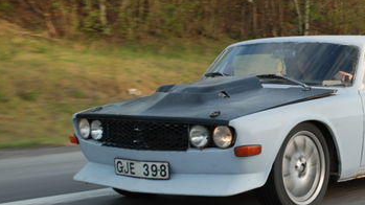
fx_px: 948
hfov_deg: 21.6
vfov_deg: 12.3
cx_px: 281
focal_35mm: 98
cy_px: 102
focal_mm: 34
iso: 160
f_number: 5.6
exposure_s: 1/125
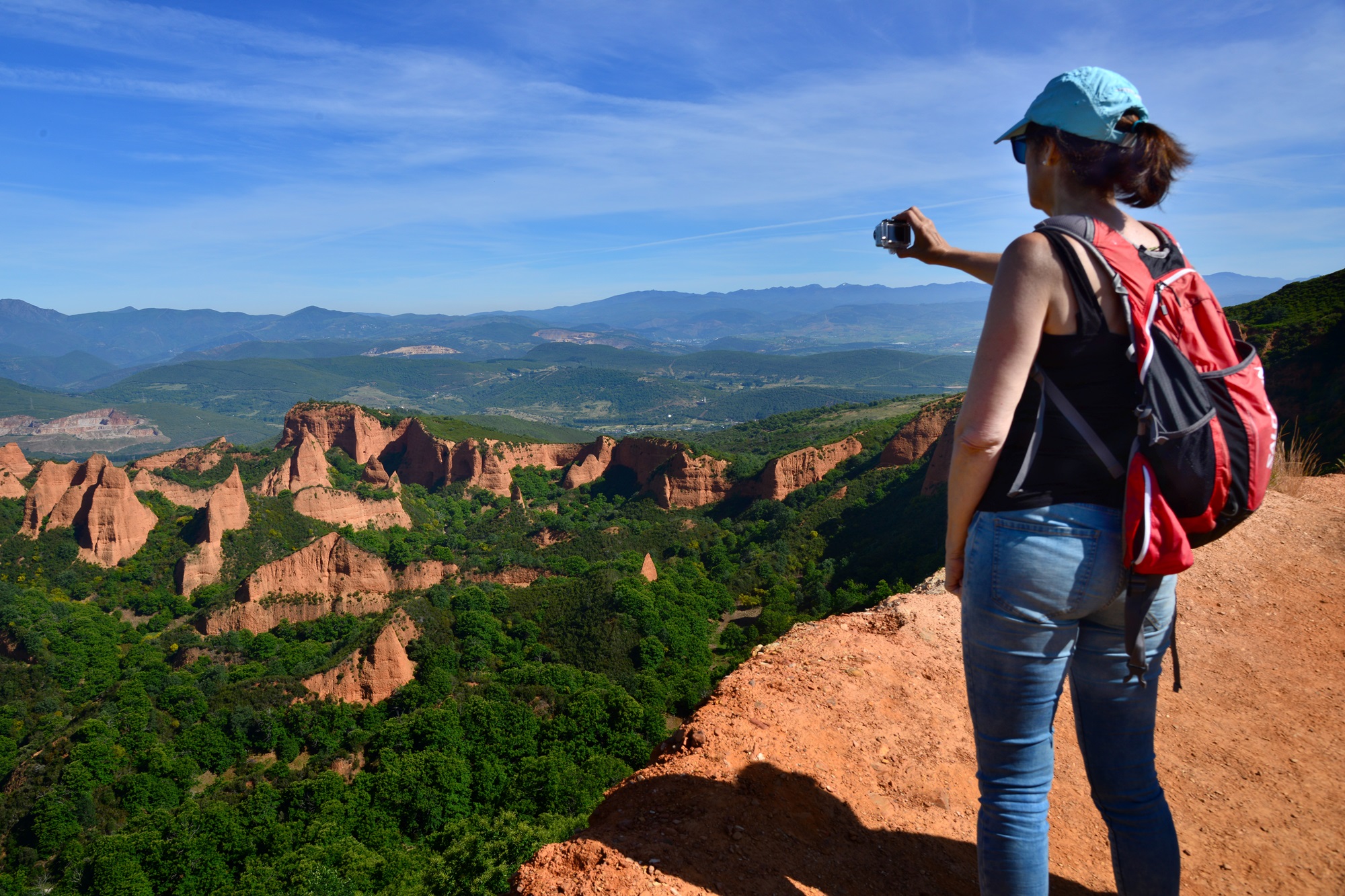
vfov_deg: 43.6
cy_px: 448
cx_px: 672
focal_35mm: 30
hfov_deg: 61.9
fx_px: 1121
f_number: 9
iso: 100
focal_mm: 30
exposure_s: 1/320
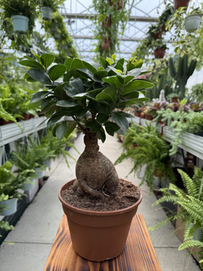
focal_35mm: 24
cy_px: 136
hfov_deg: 56.9
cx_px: 102
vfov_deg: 71.6
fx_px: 187
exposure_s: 1/1060
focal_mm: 6.76
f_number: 1.78
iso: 100
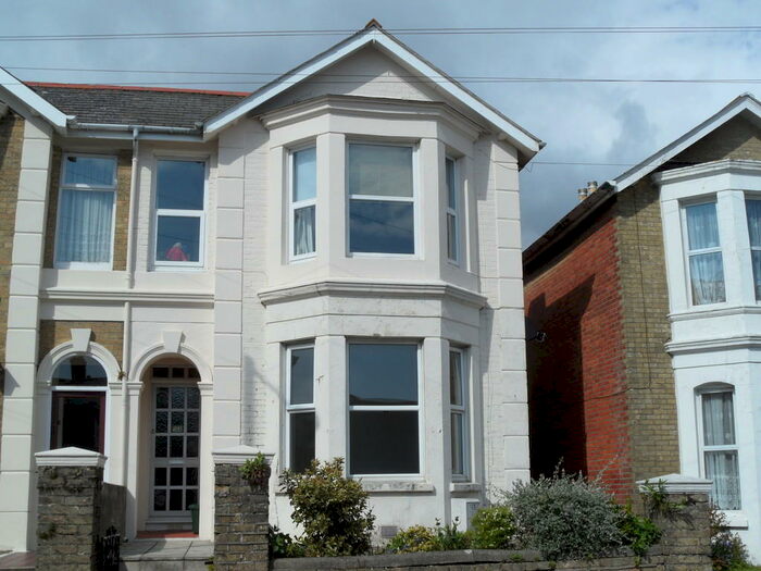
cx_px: 380
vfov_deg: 36.0
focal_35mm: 40
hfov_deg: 46.8
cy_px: 286
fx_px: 879
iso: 80
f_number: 5.2
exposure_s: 1/750
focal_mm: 6.5
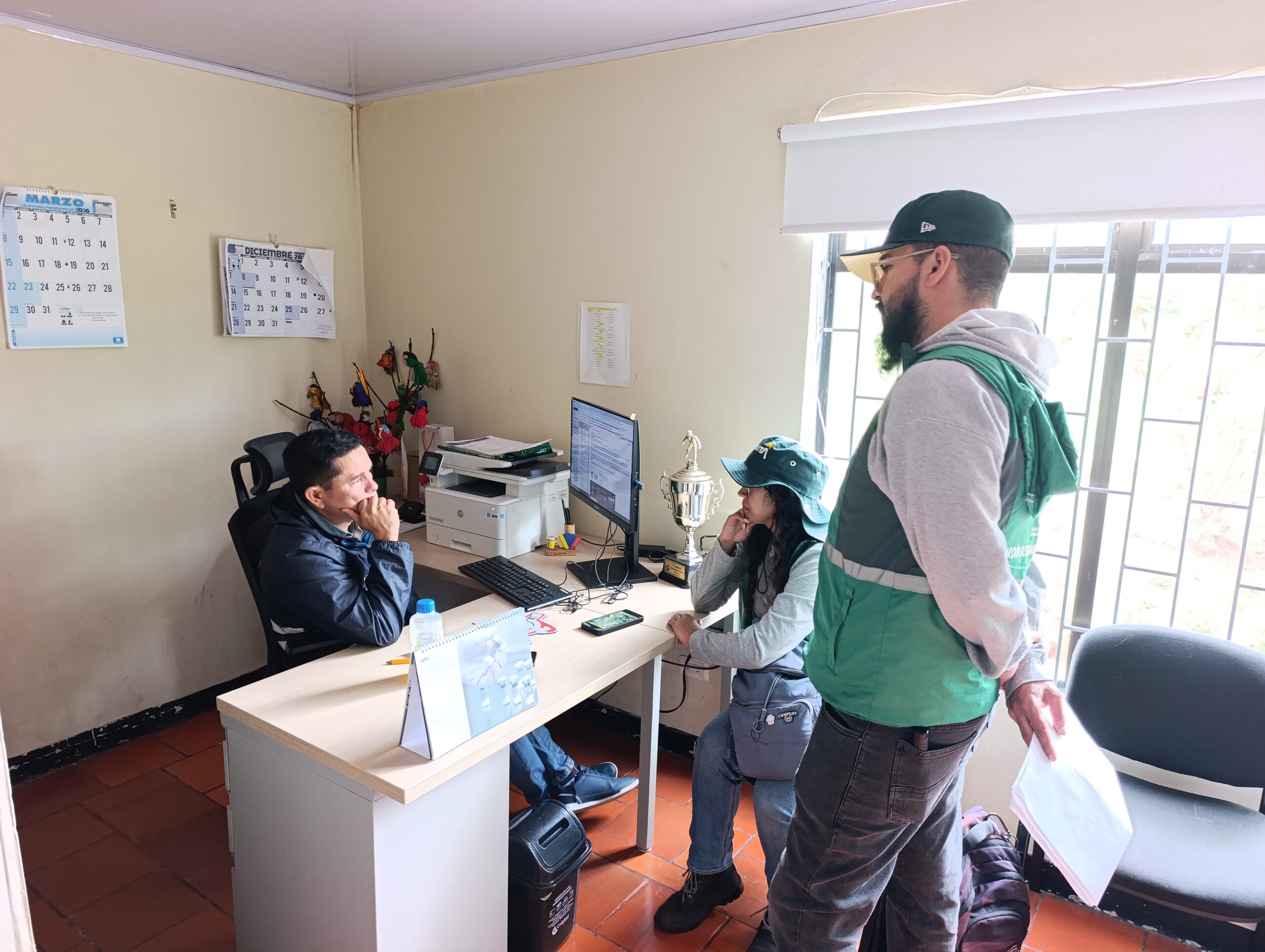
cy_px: 476
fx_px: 842
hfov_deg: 73.8
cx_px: 632
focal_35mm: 23
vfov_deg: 59.0
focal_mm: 6.14
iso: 1000
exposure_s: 1/60
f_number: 1.6
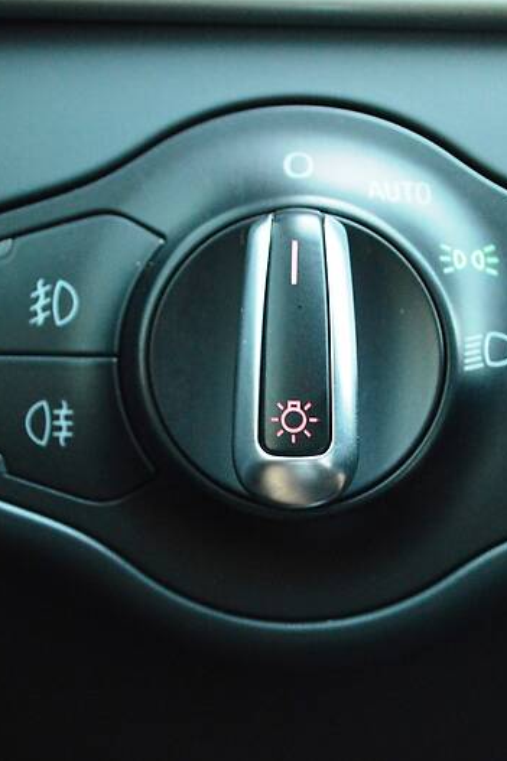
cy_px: 380
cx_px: 283
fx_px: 1923
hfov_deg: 15.0
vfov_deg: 22.4
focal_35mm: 91
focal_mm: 40
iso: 3200
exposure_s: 1/25
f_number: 5.3
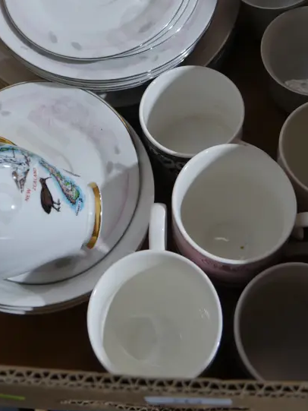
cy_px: 49
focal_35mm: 53
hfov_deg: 27.5
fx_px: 629
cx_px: 118
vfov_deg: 34.3
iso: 500
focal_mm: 14
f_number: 3.5
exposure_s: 1/60
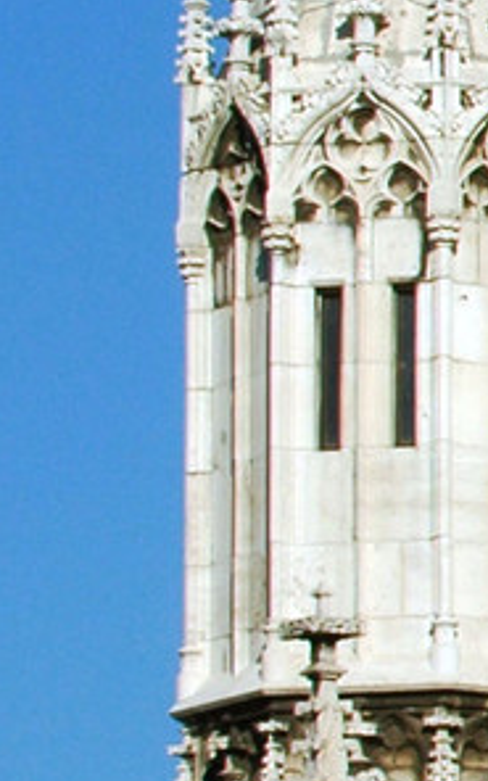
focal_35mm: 577
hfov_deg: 2.2
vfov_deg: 3.6
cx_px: 1894
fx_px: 12278
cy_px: 152
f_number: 14
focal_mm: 70
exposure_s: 1/250
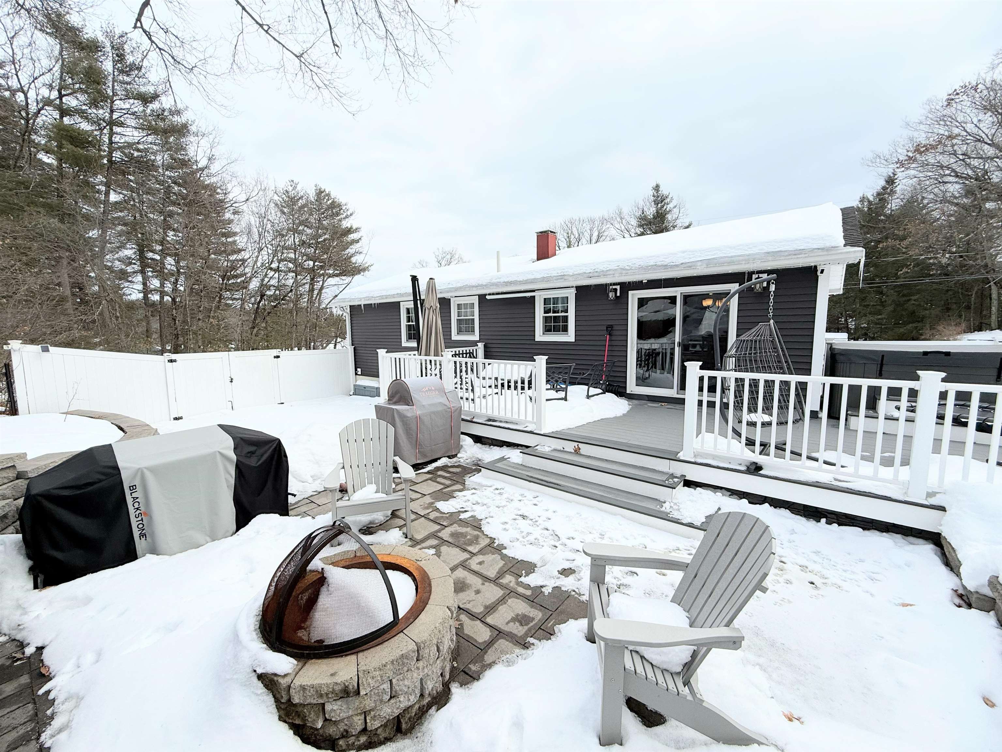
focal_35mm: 14
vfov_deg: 85.7
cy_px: 376
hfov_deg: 102.1
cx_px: 501
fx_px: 405
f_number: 2.2
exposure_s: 1/1050
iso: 50
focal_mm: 2.22
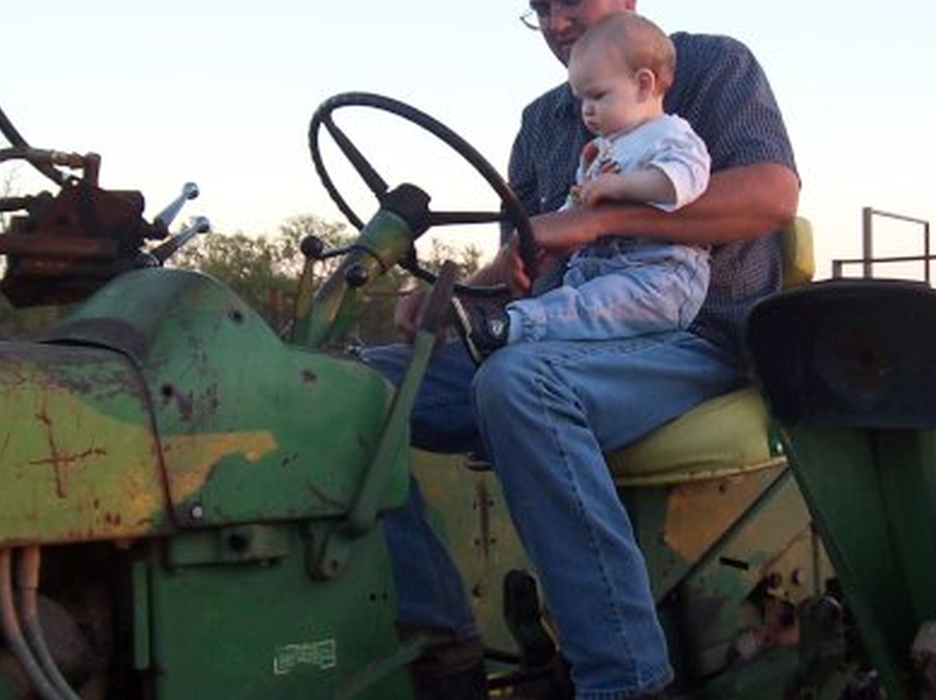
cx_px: 529
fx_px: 1513
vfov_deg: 26.0
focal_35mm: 56
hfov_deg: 34.3
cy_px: 318
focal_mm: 5.6
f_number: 2.7
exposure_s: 1/90
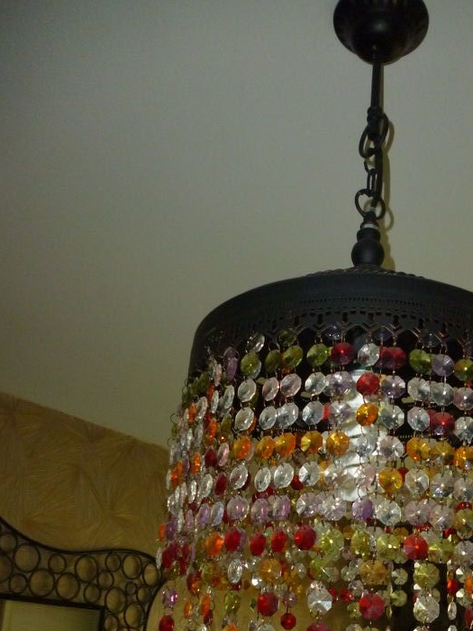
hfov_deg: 35.6
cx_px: 312
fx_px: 729
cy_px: 448
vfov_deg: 45.7
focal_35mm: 40
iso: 320
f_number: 3.1
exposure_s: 1/60
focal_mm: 5
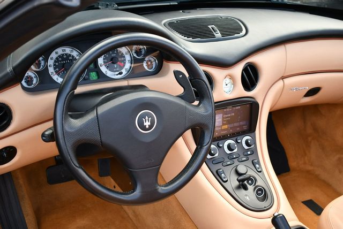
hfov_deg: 41.1
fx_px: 458
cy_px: 114
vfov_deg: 28.1
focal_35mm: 48
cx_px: 172
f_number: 4
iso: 450
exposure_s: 1/250
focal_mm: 24
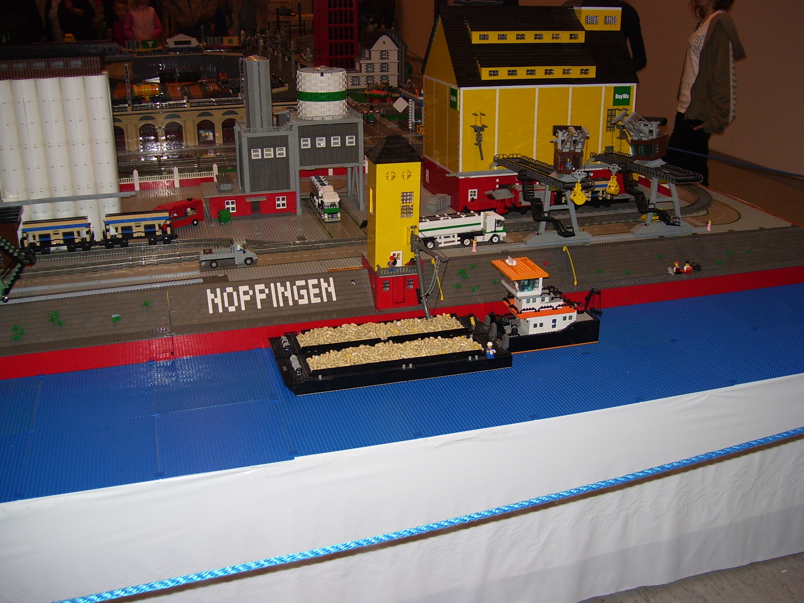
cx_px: 402
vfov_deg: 39.7
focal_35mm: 36
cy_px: 302
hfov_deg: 51.4
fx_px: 836
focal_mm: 6
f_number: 2.7
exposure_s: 1/60
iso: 80
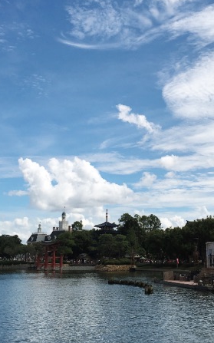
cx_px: 150
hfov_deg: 23.4
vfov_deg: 36.6
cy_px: 117
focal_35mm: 55
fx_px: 514
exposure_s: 1/3077
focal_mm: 4.15
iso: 25
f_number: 2.2
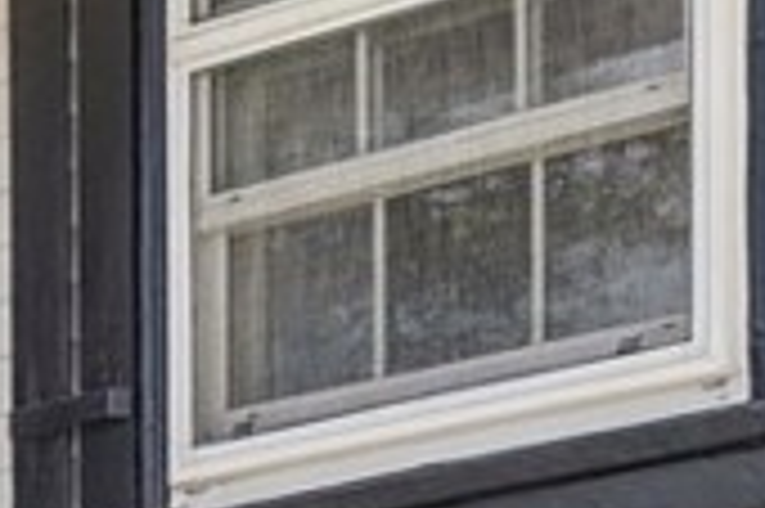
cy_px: 378
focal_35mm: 211
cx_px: -558
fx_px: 4479
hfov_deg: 9.4
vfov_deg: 6.5
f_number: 8
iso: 400
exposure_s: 1/320
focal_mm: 35
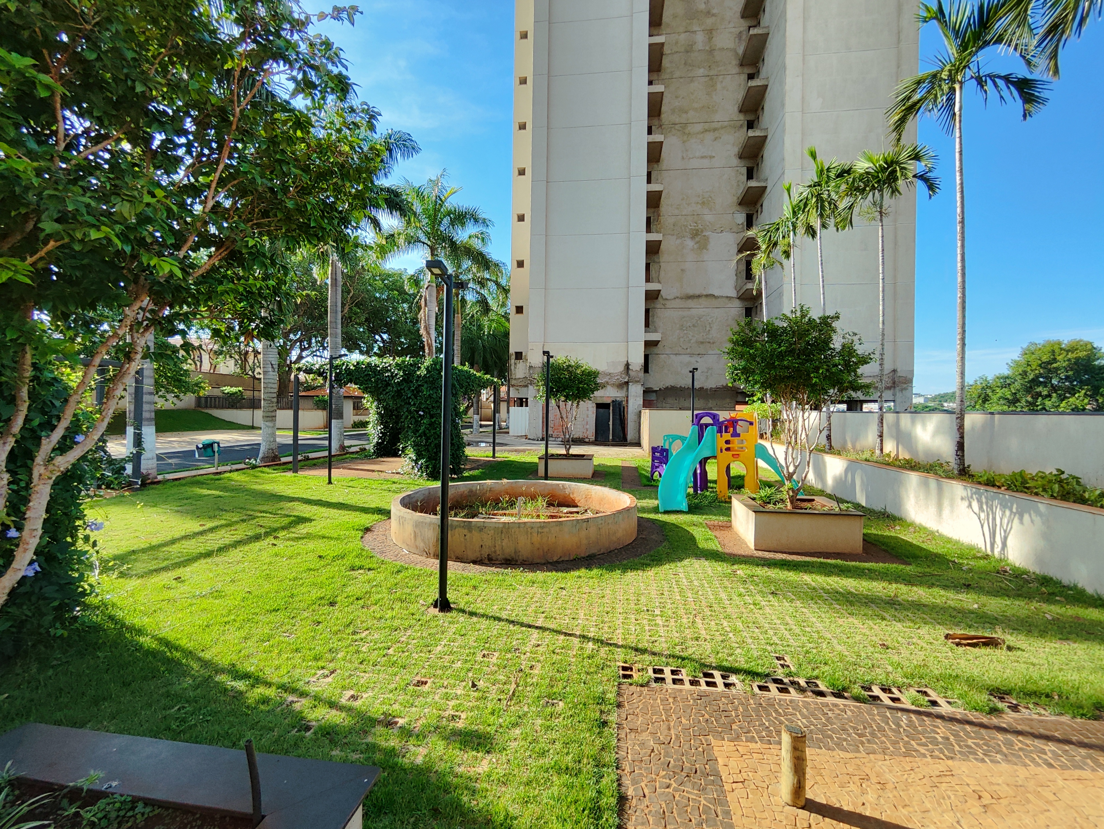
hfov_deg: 94.5
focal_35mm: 16
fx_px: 511
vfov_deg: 78.2
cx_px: 552
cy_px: 414
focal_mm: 1.65
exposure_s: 1/731
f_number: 2.2
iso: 50
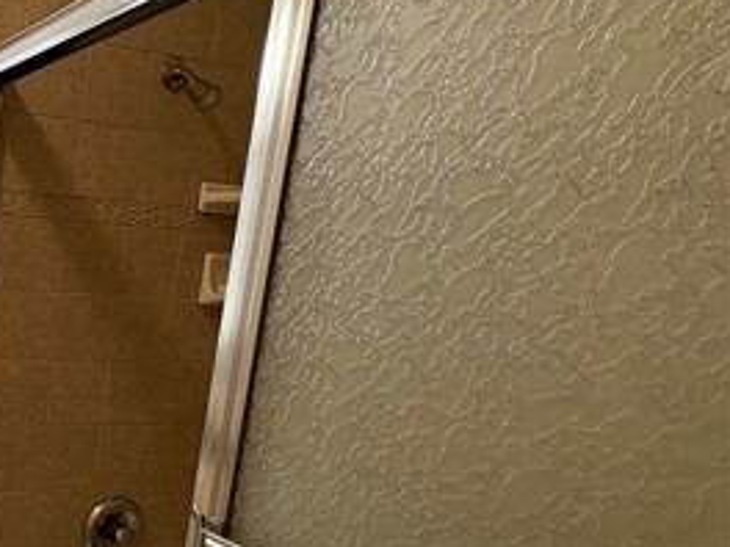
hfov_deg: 38.9
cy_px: 425
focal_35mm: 34
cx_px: -152
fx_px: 717
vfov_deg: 40.3
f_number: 2.2
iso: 160
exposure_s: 1/120
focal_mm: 2.22
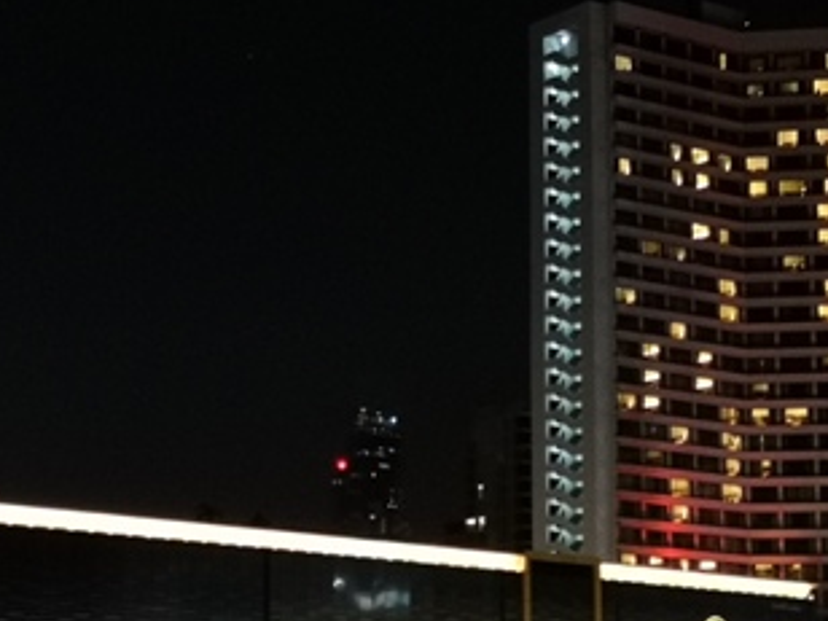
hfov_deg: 20.4
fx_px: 2296
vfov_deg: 15.4
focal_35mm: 96
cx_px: 387
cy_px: 398
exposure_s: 1/20
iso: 400
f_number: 1.8
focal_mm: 3.95
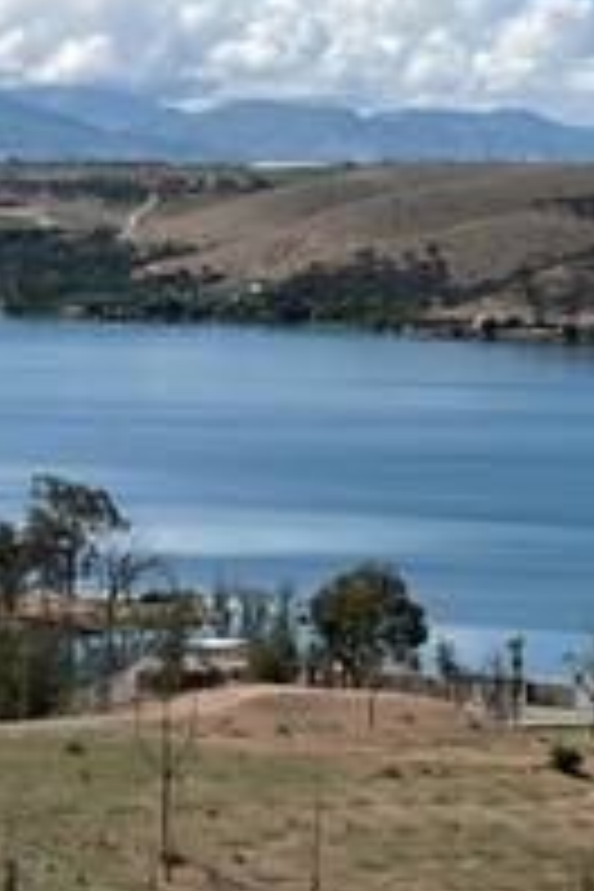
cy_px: 261
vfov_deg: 10.4
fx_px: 4875
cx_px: -842
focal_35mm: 197
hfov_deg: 6.6
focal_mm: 5.96
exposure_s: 1/5348
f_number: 1.6
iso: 32
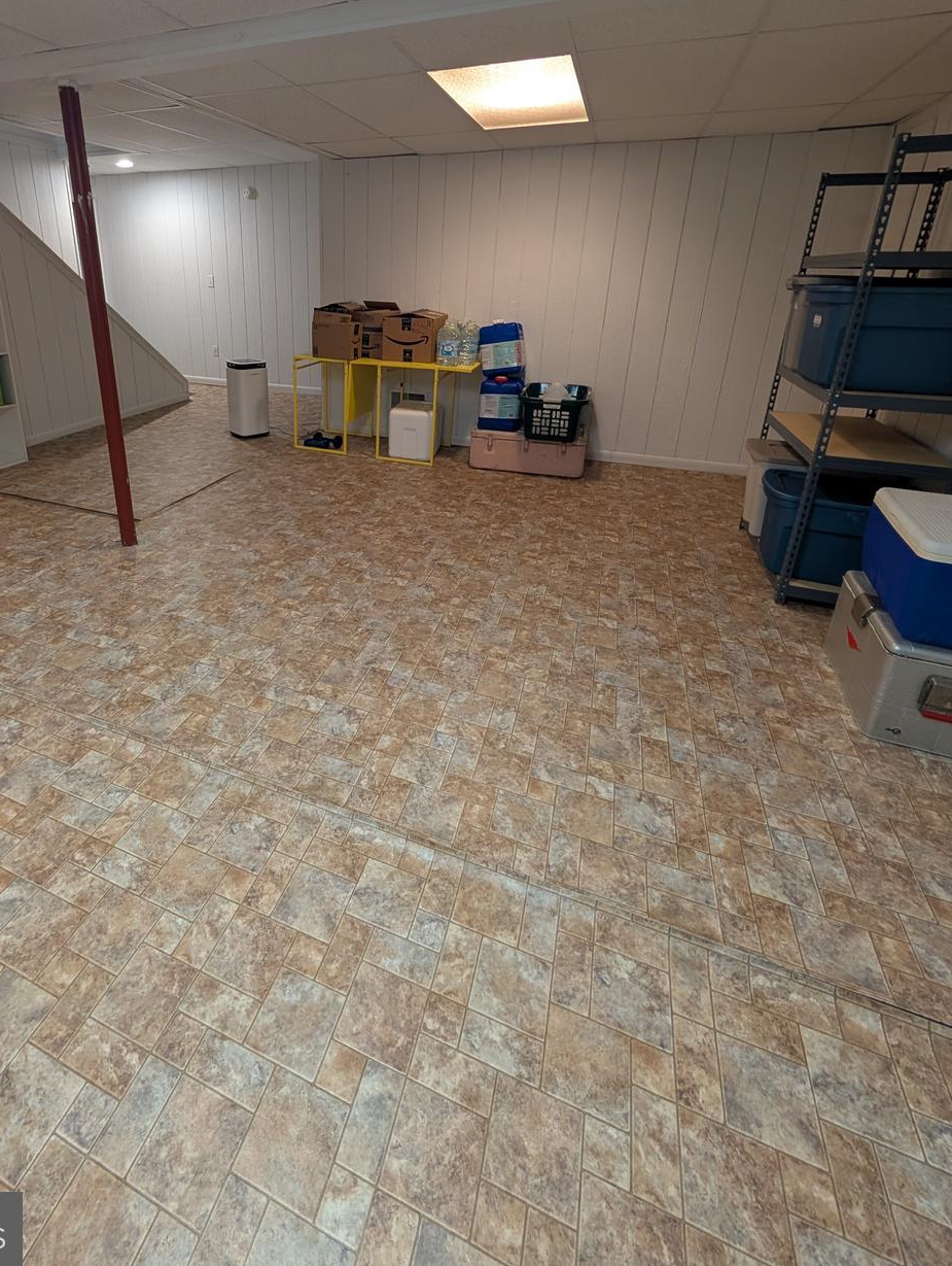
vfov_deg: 96.3
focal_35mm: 15
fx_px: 549
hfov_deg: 80.4
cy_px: 485
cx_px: 360
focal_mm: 2.02
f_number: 1.7
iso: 118
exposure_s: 1/24
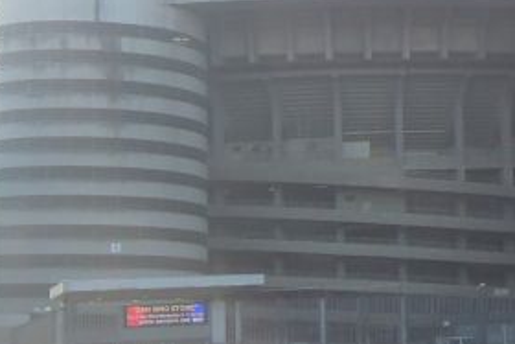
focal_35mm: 118
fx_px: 1689
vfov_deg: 11.6
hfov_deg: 16.1
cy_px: 48
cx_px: 725
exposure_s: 1/1000
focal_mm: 5.5
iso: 160
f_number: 3
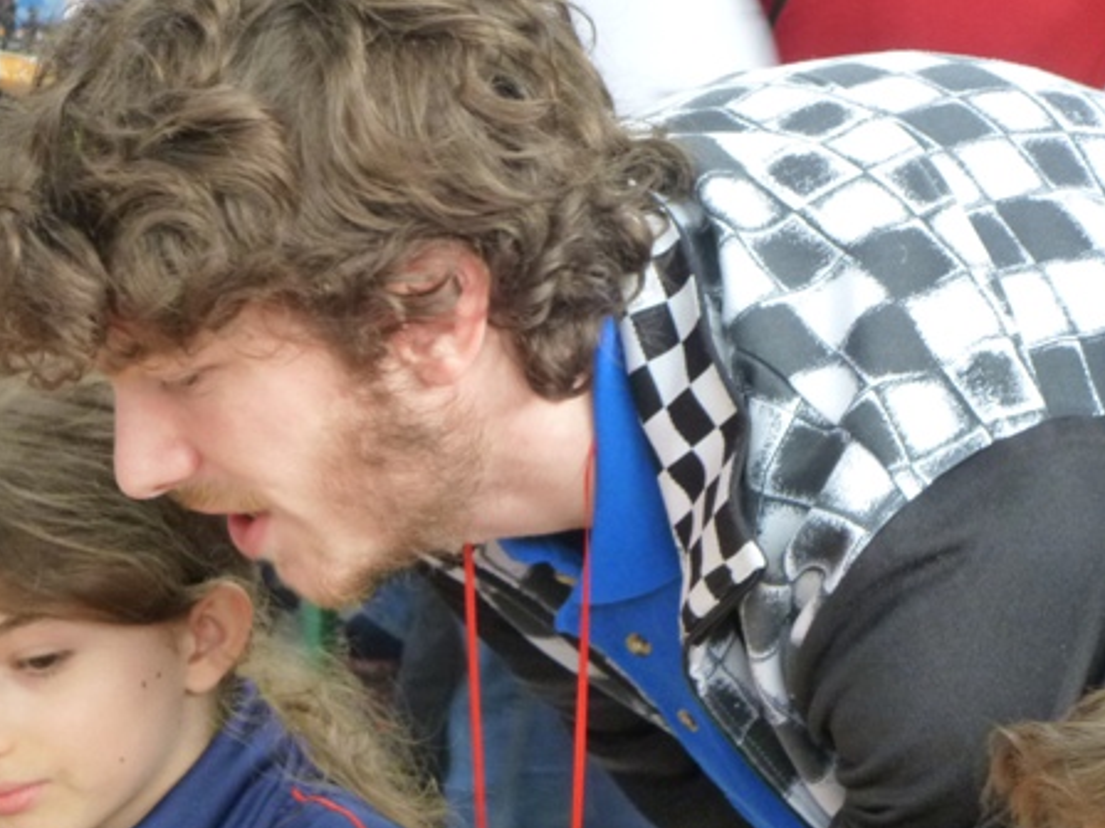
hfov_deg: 13.2
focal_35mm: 149
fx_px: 4755
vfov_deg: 10.0
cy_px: 470
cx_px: 415
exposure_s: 1/25
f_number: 5
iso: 800
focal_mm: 18.7
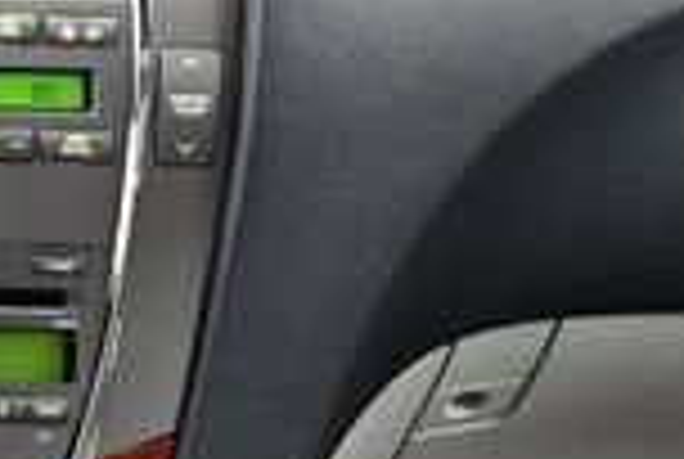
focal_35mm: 152
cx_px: -472
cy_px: 268
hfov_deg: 12.5
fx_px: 2894
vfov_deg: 9.1
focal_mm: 18
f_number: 3.5
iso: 3200
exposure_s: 1/80
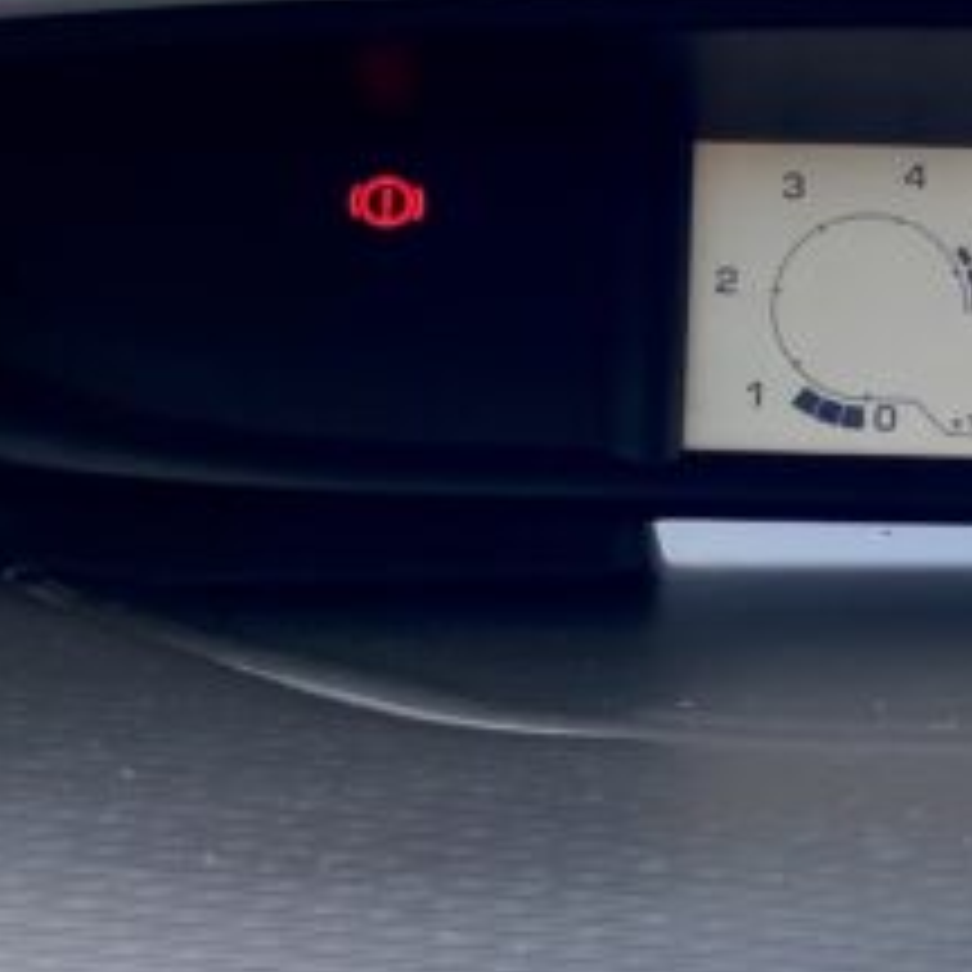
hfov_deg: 18.3
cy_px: 279
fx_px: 2700
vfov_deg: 20.3
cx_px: 1431
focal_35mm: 85
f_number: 1.8
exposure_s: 1/122
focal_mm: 4.25
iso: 32
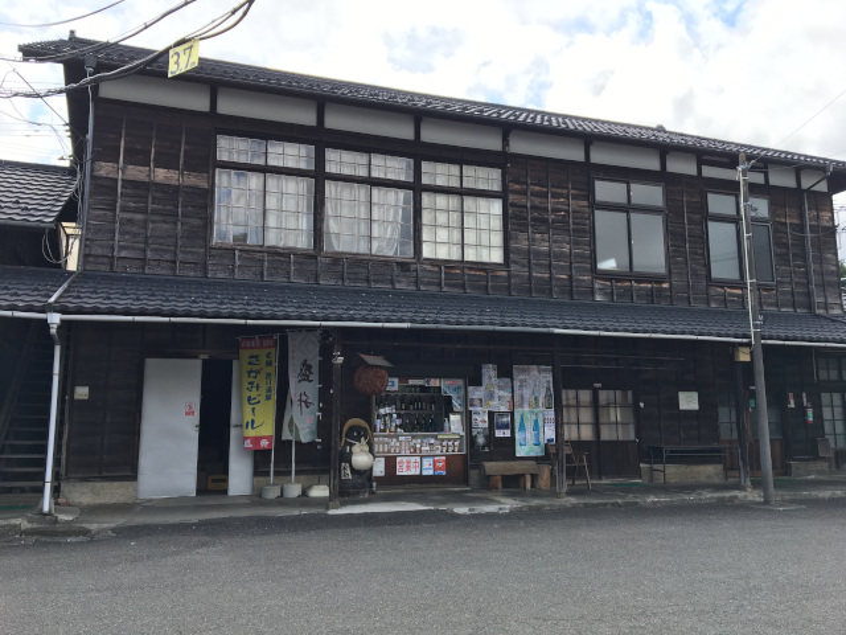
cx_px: 423
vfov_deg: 48.2
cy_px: 318
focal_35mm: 29
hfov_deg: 61.7
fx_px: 709
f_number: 2.2
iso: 25
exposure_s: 1/513
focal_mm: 4.15
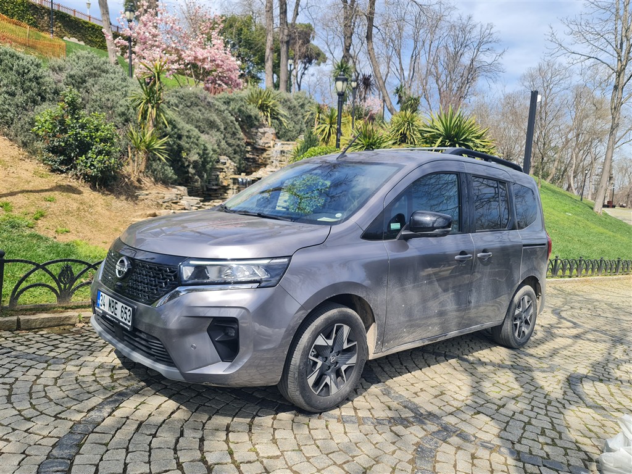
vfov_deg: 54.9
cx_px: 316
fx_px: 456
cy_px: 237
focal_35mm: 25
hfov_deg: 69.4
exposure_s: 1/638
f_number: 1.8
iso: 50
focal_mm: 7
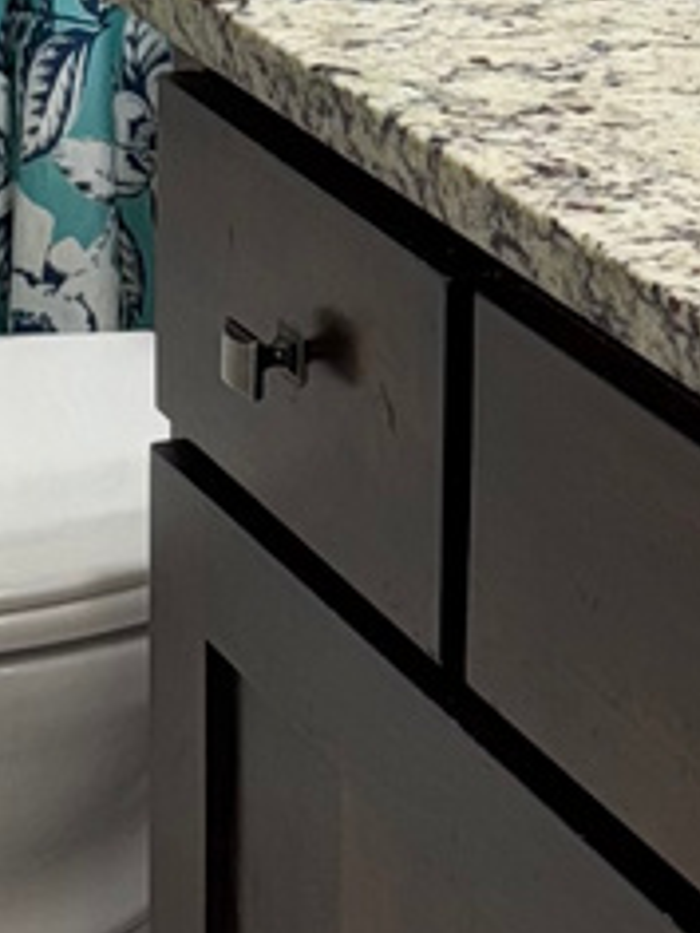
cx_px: 123
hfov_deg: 9.5
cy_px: -225
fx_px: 4206
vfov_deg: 12.3
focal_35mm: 156
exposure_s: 1/20
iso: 64
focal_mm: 6.76
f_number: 1.78
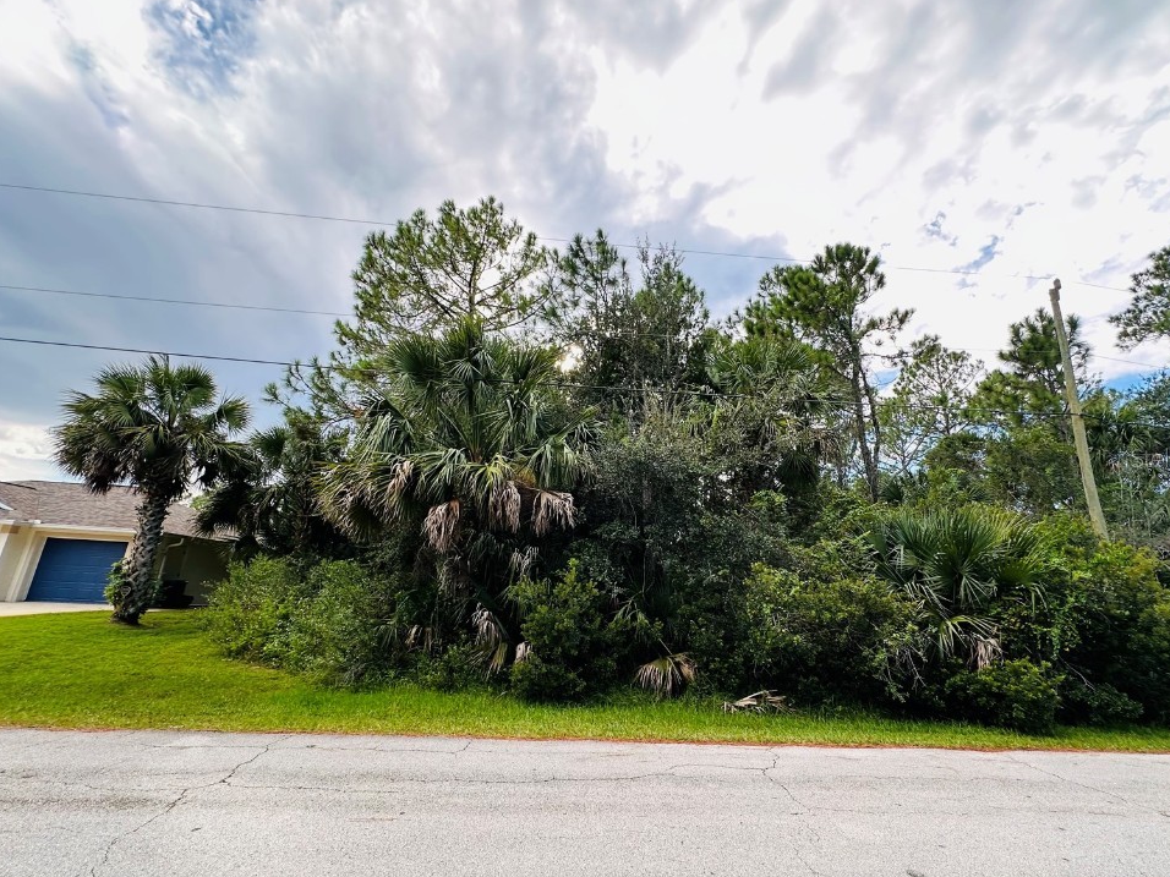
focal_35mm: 15
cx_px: 619
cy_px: 457
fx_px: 507
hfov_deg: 98.1
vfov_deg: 81.7
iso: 40
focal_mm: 2.22
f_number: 2.2
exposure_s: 1/199
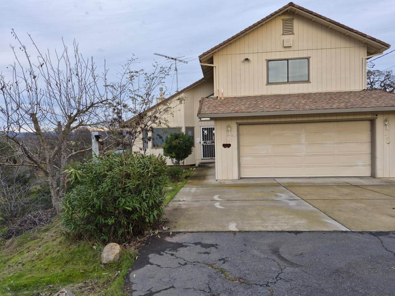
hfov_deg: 73.9
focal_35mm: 23
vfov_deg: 58.9
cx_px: 198
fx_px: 262
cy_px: 148
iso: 40
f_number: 1.8
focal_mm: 5.4
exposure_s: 1/180
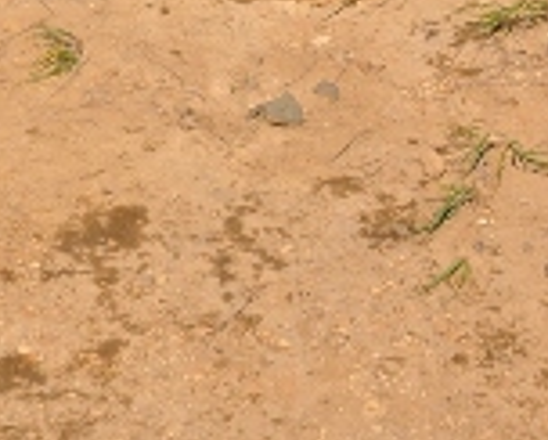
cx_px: 591
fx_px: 5619
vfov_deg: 4.5
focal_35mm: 346
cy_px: -159
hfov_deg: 5.6
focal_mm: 70
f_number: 8
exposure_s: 1/1000
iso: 200
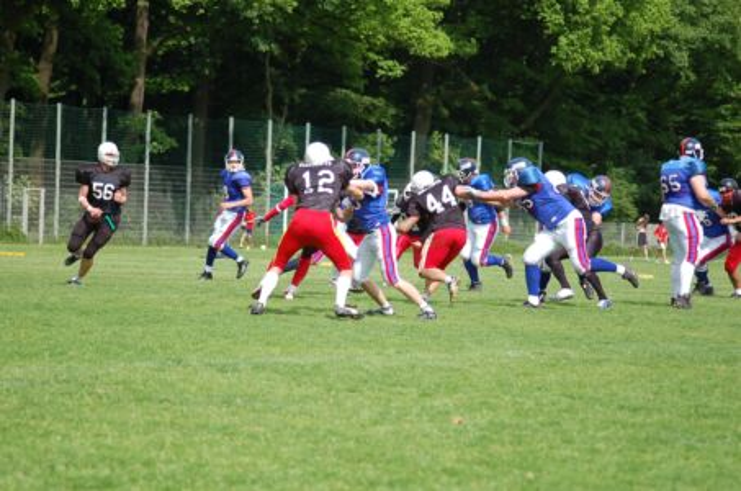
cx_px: 370
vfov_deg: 9.1
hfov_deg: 13.7
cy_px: 246
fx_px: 3081
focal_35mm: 150
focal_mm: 100
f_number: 4.2
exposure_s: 1/1000
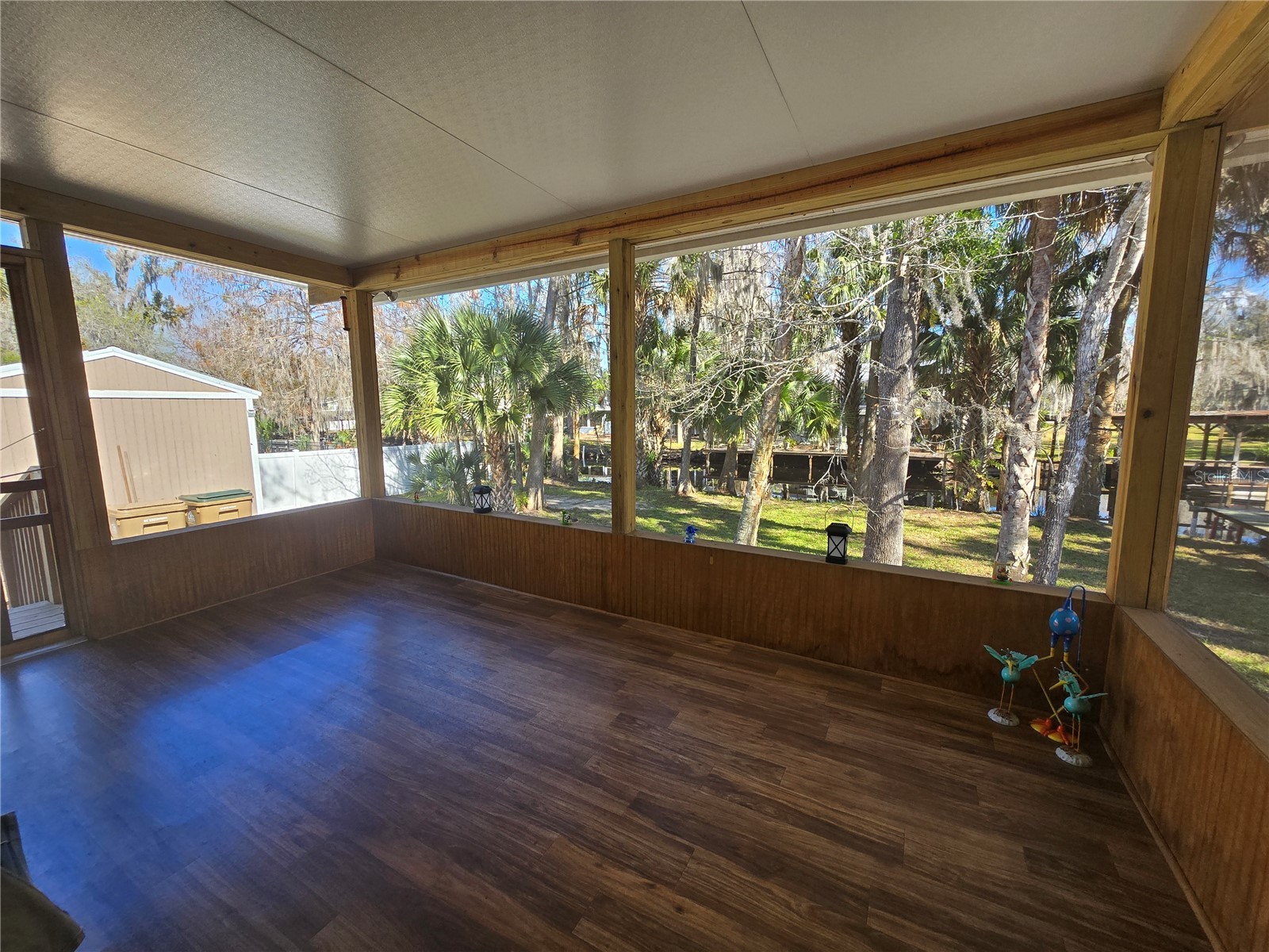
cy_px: 476
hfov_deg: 106.2
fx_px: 477
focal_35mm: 13
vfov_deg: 89.9
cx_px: 634
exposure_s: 1/194
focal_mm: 2.2
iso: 50
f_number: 2.2
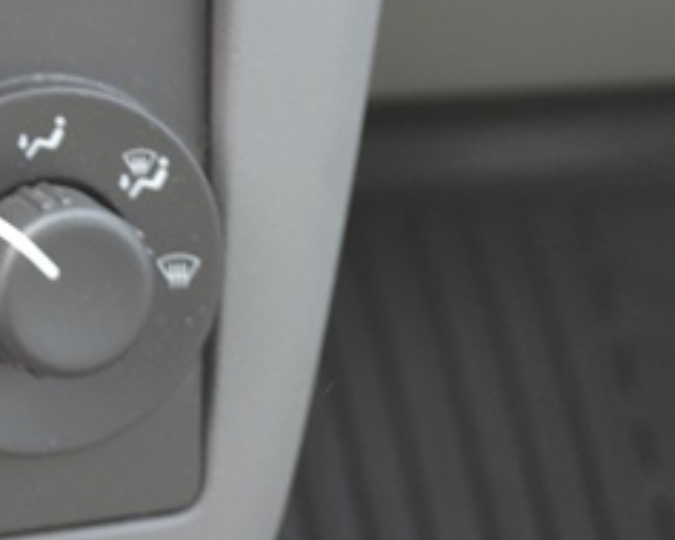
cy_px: -164
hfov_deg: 10.7
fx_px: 3457
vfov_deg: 8.8
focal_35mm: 173
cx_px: -386
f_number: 4.5
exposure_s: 1/60
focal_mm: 29
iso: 400
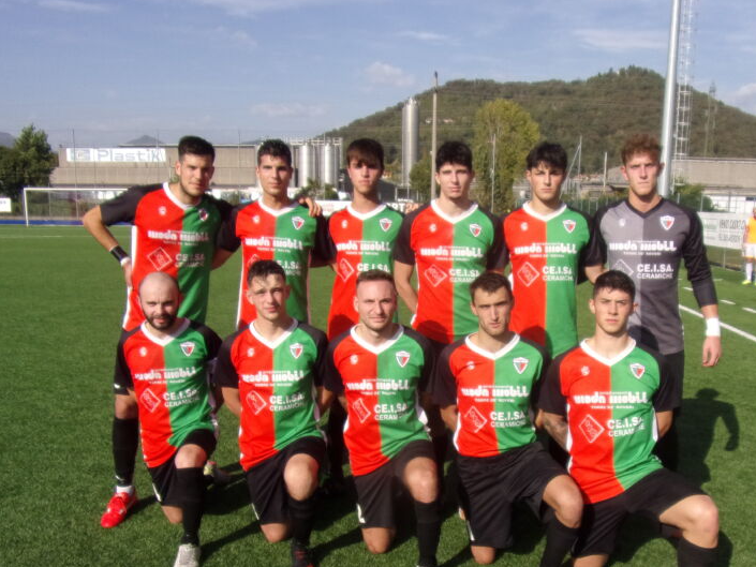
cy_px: 335
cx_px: 432
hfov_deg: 55.1
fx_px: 721
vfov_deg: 42.8
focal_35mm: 33
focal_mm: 4.3
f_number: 3.3
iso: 80
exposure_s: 1/1200
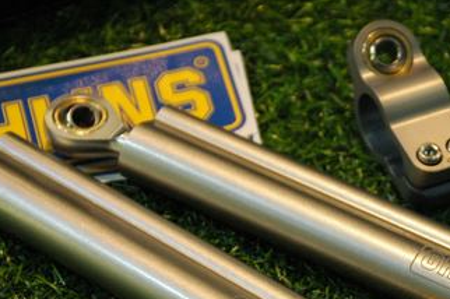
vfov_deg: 7.9
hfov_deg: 11.8
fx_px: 2160
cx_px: 369
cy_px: 205
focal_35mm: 173
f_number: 4
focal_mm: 58
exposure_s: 1/60
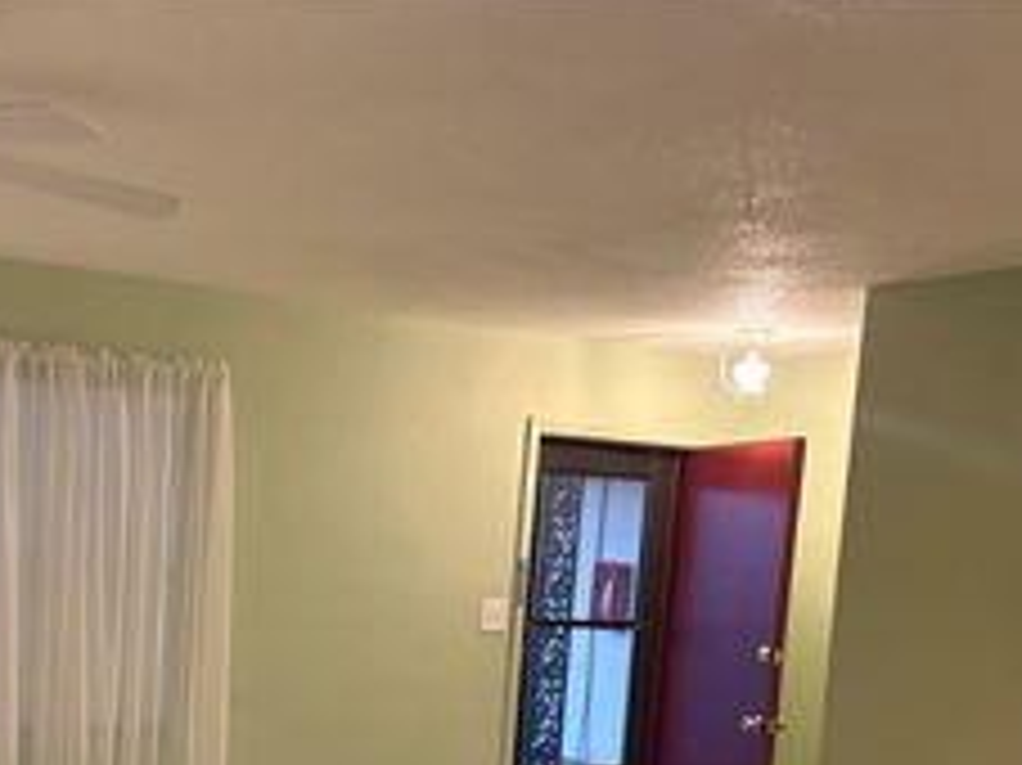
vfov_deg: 28.4
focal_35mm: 49
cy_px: 702
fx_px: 1446
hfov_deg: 37.3
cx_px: 182
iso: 500
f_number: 1.6
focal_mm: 5.96
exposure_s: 1/40
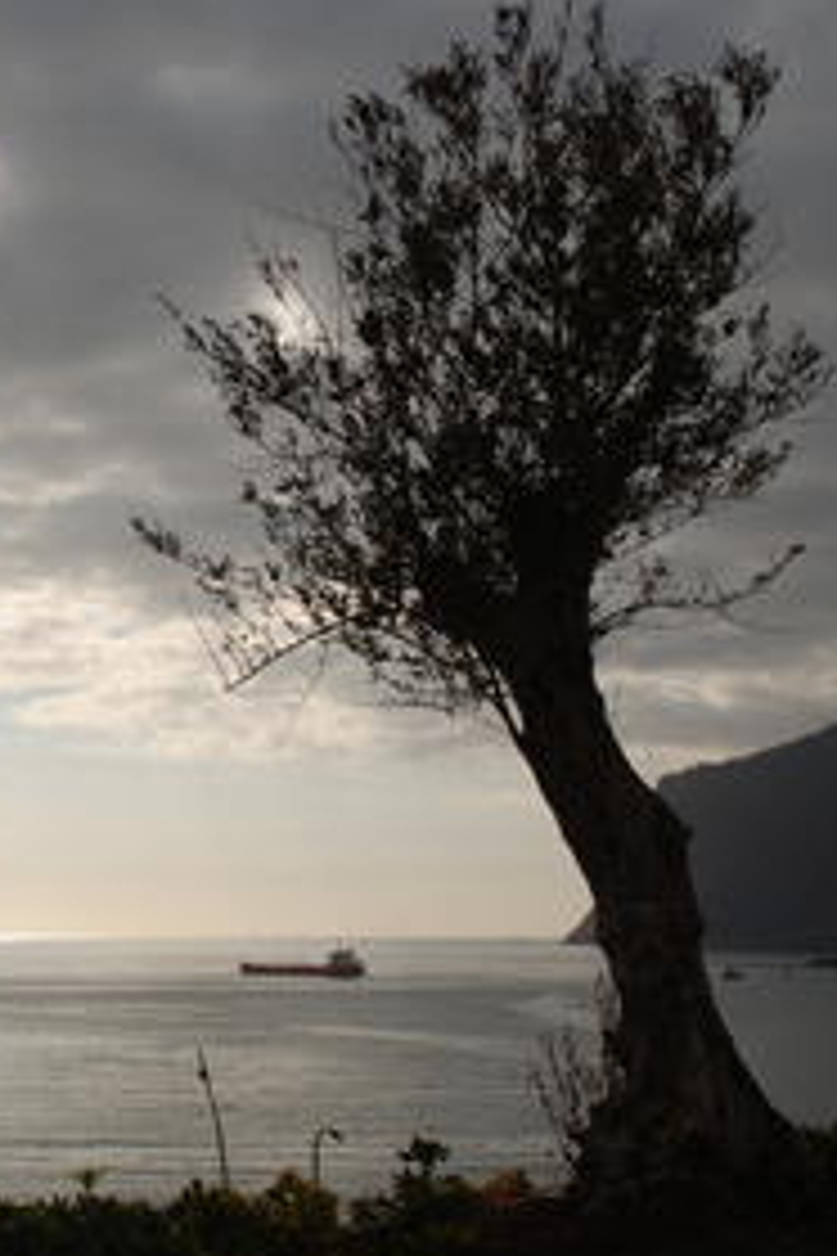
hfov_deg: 20.8
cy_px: 612
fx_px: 2156
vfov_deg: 32.5
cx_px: -104
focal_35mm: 62
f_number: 11
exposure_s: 1/320
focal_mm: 25
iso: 100
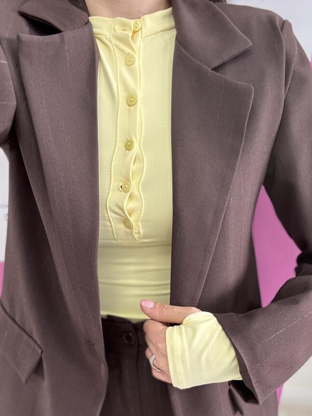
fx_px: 385
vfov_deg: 55.2
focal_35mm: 32
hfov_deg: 44.1
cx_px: 144
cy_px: 289
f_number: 1.9
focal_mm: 2.69
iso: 100
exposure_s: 1/50
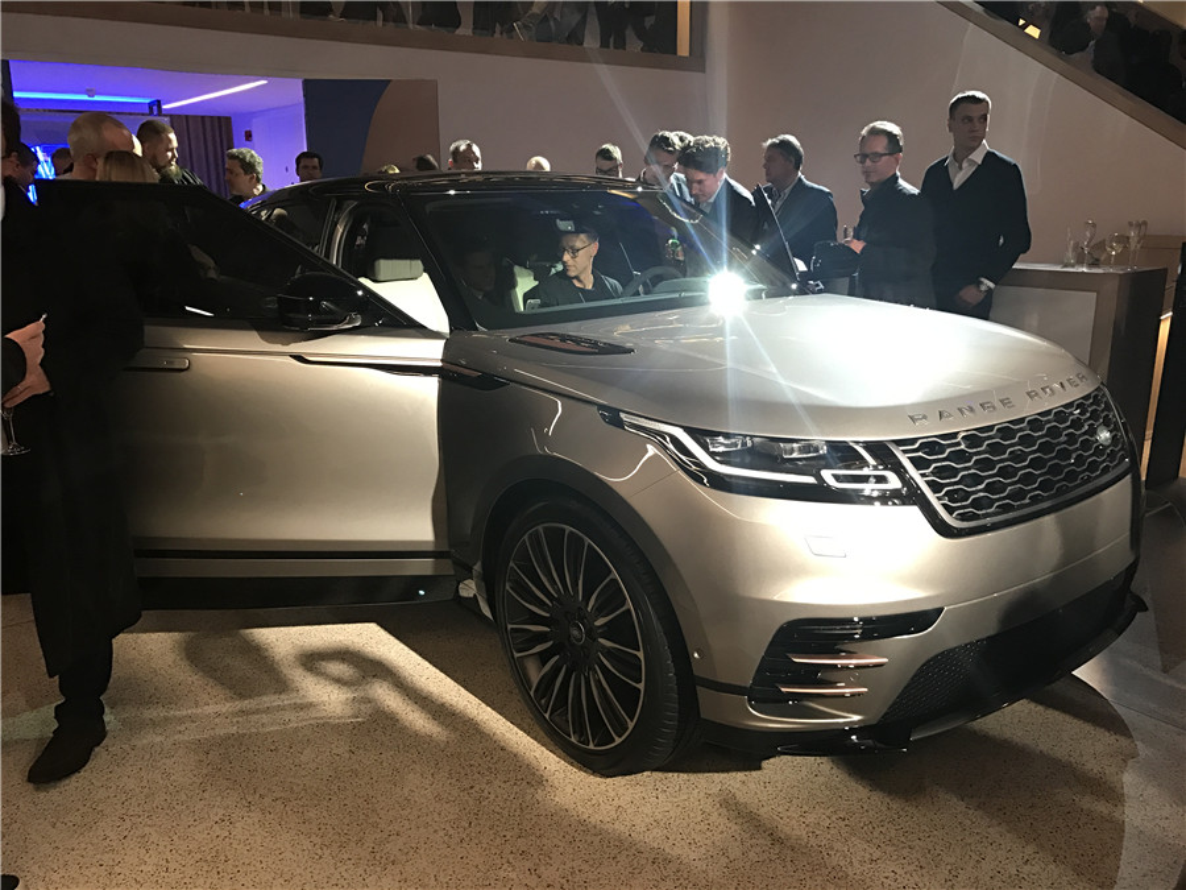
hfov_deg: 63.4
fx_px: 959
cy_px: 445
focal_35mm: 28
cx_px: 593
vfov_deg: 49.7
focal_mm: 3.99
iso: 80
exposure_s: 1/17
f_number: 1.8
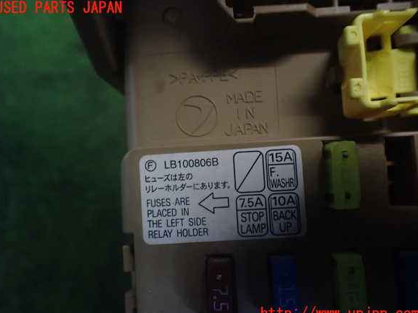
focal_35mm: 31
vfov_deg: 45.4
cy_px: 161
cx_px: 207
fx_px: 374
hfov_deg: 58.4
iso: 640
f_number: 2.3
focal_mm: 5.4
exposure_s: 1/125
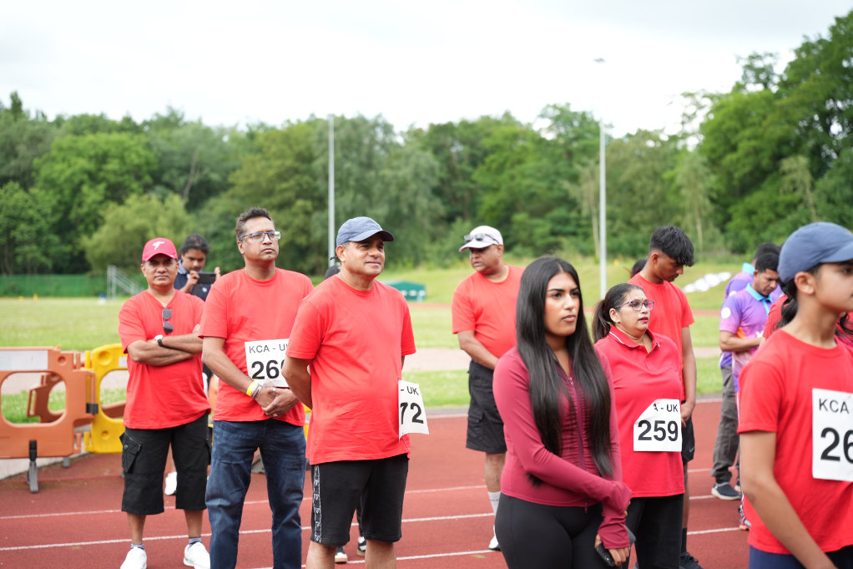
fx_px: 1658
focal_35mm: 70
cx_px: 426
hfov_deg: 28.8
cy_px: 284
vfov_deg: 19.5
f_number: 2.8
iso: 400
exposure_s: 1/800
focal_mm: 70
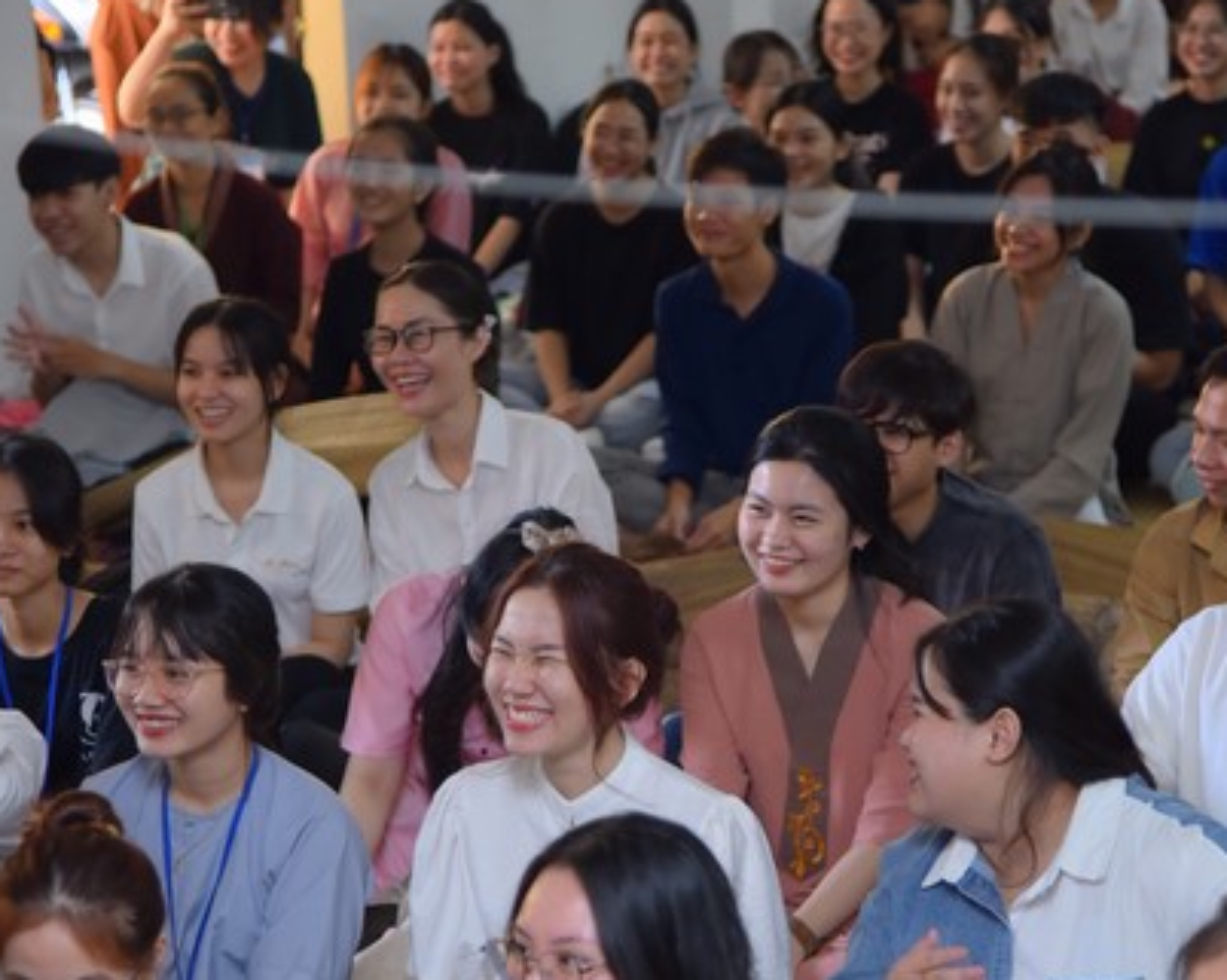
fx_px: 4681
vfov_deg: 11.9
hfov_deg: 14.9
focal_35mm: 129
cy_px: 659
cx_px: 630
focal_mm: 85
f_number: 4
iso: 640
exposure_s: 1/60
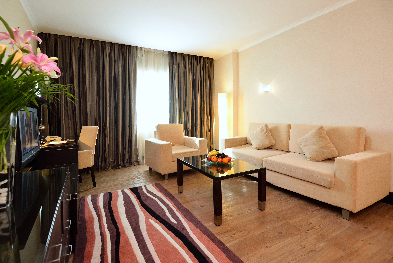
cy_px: 132
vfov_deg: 73.8
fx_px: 175
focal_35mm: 16
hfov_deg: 96.7
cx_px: 196
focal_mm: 16
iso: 640
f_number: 5.6
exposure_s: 1/20
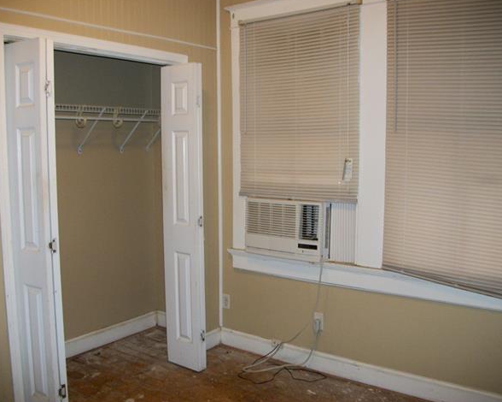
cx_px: 248
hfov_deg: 52.9
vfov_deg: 43.3
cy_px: 199
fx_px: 505
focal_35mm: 34
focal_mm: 5.7
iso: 160
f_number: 2.9
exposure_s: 1/30
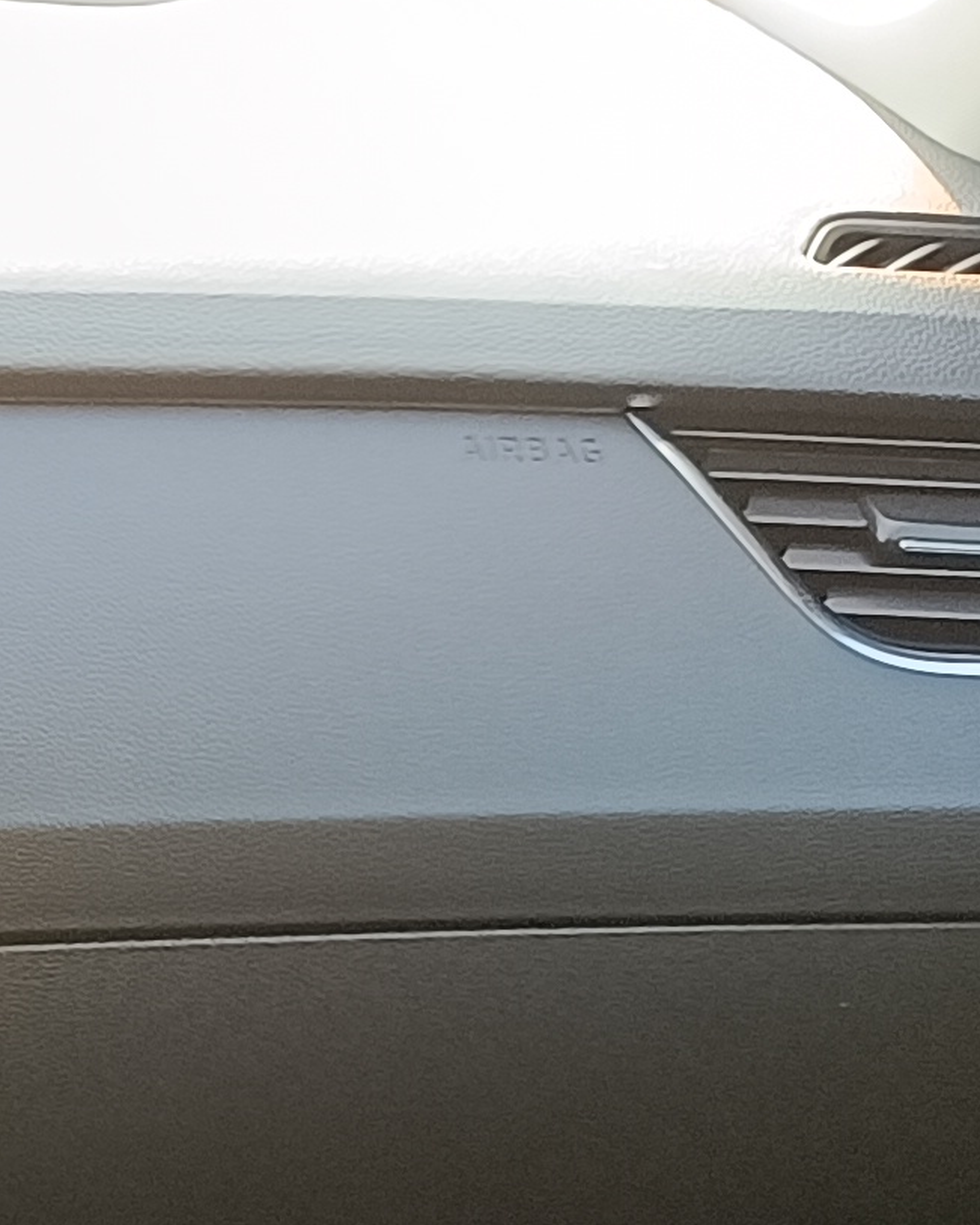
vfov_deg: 15.7
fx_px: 4276
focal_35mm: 118
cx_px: -1495
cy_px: 1424
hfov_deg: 10.8
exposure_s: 1/101
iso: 239
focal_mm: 5.59
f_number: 1.88
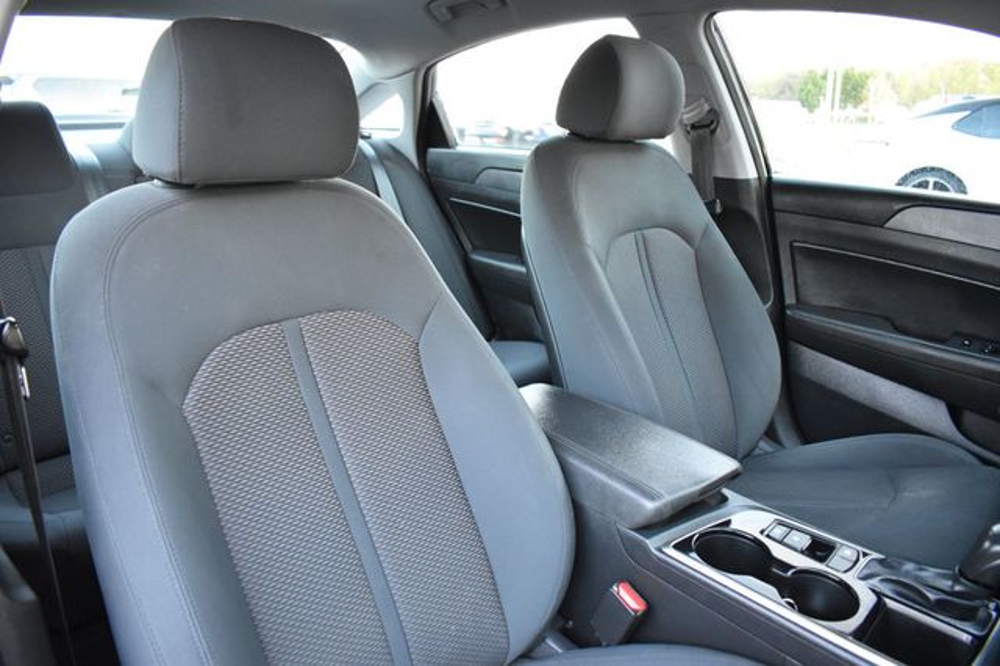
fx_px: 750
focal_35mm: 27
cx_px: 500
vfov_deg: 47.9
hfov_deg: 67.4
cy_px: 333
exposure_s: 1/25
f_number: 3.5
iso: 3200
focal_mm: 18
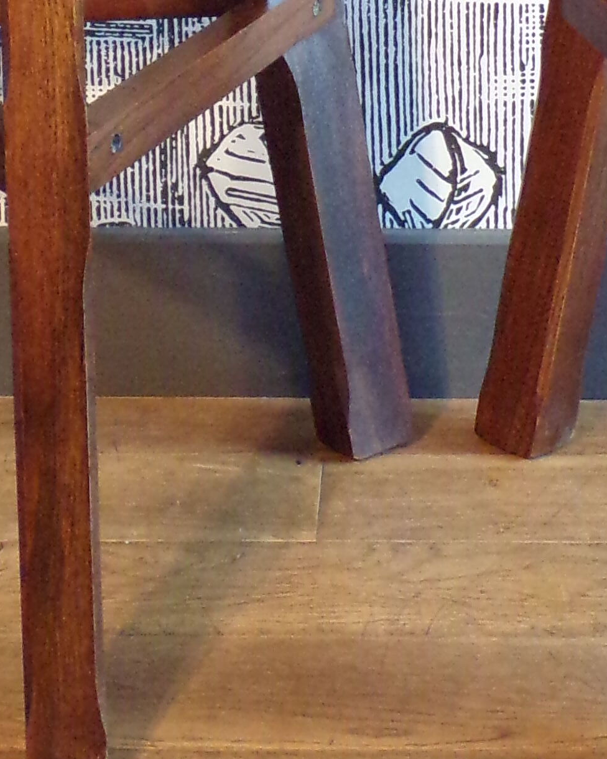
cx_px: 382
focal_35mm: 118
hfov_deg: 13.1
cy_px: -109
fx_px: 2650
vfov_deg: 15.8
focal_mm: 5.8
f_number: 3.2
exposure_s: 1/17
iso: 527
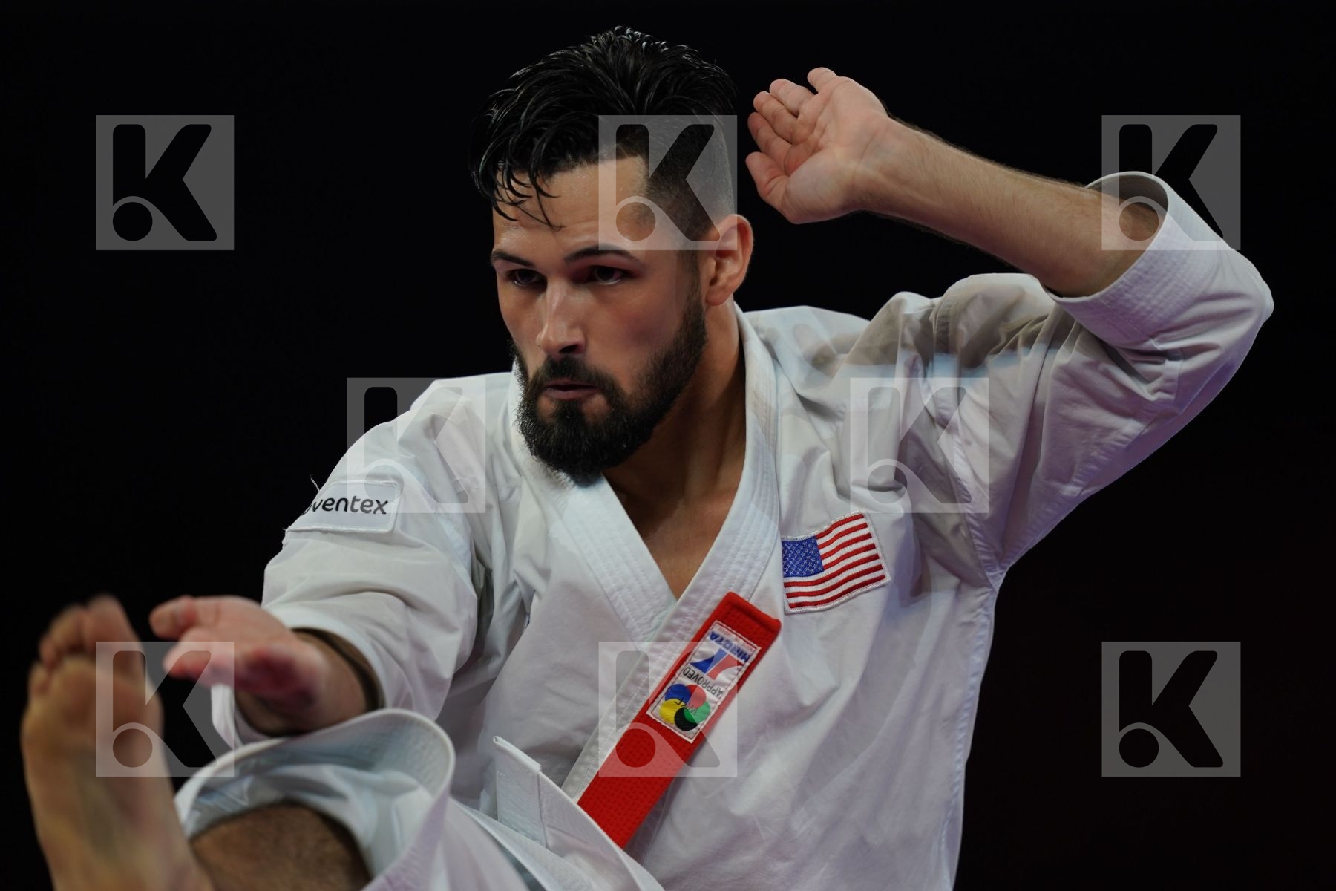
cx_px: 668
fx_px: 14843
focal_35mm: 400
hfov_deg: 5.2
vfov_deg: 3.4
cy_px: 446
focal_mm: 400
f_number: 2.8
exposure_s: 1/500
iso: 500
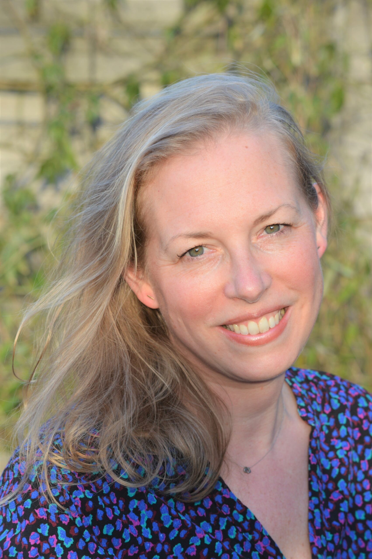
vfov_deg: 16.1
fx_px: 1980
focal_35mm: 128
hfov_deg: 10.7
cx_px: 186
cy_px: 280
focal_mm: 85
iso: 220
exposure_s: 1/125
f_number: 8
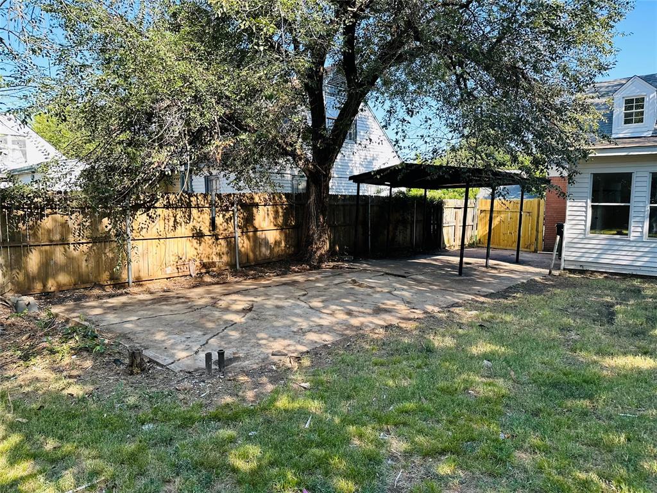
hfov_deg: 71.6
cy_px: 246
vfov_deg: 56.8
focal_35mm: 24
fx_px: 456
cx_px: 328
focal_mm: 6.86
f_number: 1.78
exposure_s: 1/543
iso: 80
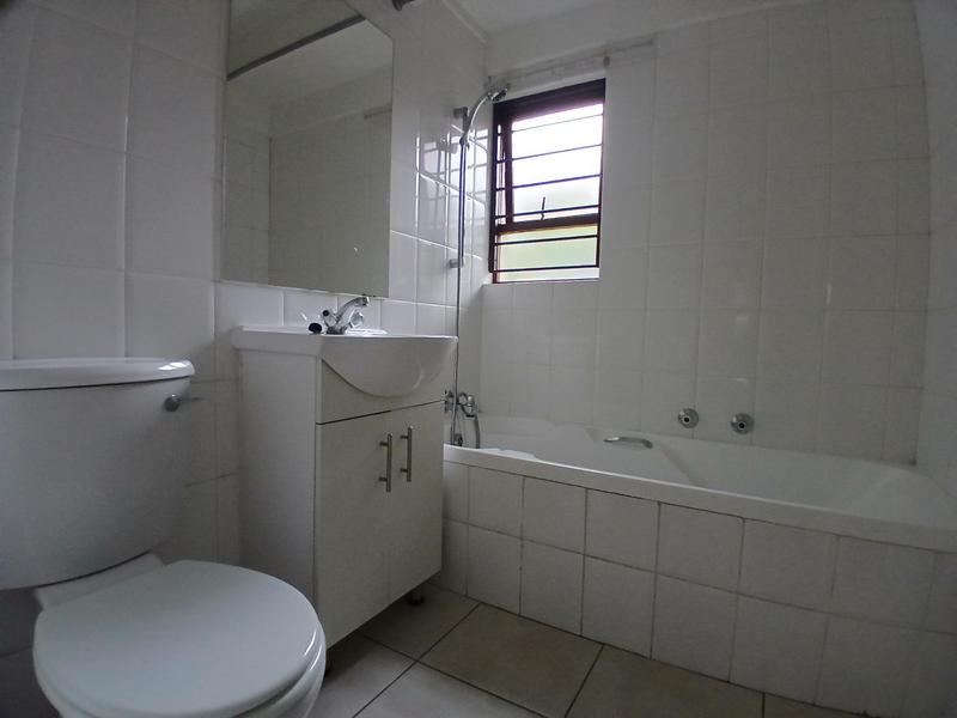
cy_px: 359
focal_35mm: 17
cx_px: 478
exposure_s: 1/33.3
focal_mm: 1.4
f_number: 2.2
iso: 250
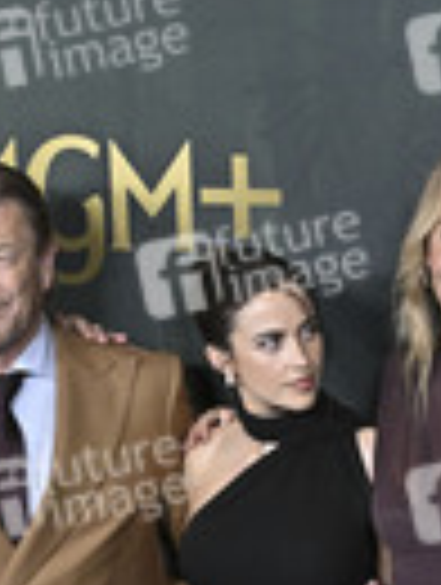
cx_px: 583
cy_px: 603
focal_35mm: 123
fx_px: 2083
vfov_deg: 15.7
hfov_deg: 11.7
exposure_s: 1/320
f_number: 6.3
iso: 1600
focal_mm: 37
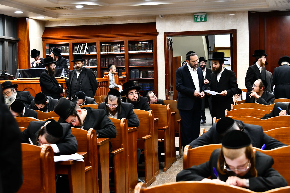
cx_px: 145
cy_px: 96
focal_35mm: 62
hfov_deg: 32.4
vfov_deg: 21.9
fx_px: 499
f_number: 5.6
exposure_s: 1/125
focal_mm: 62
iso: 2500
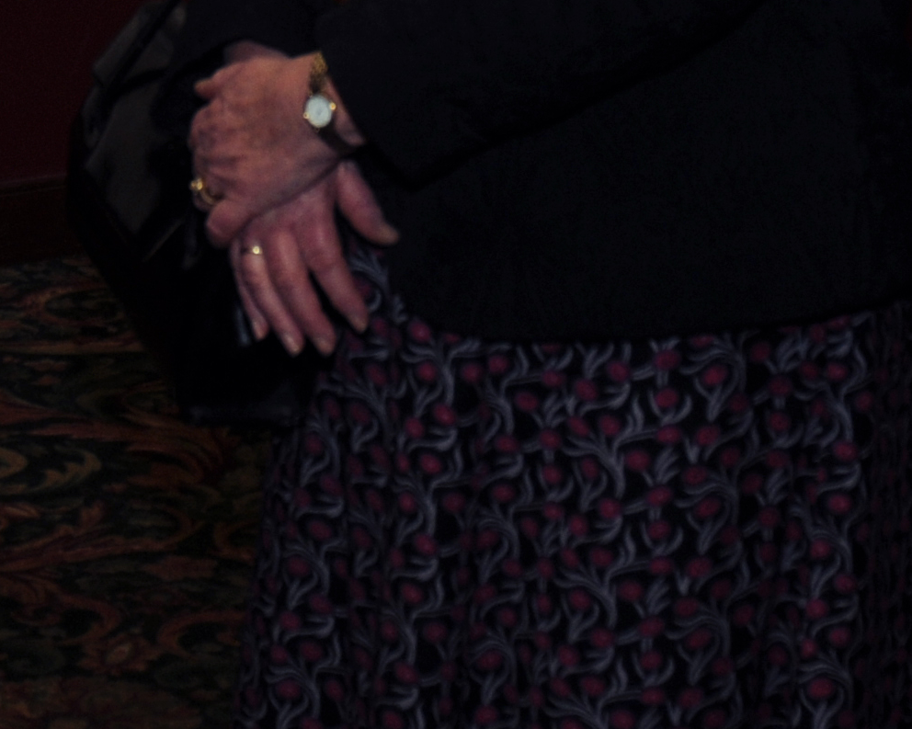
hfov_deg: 12.7
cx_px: 277
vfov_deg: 9.9
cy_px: -359
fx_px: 4102
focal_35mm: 152
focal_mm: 25
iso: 250
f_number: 5
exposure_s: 1/60
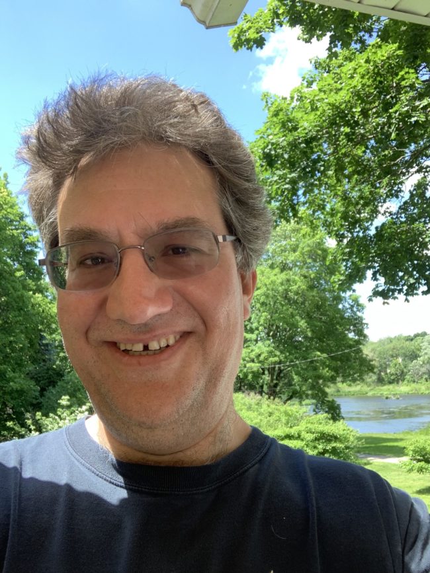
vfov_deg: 56.8
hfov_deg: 44.2
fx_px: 530
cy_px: 286
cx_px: 215
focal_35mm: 32
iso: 32
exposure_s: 1/121
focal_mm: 2.87
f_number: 2.2
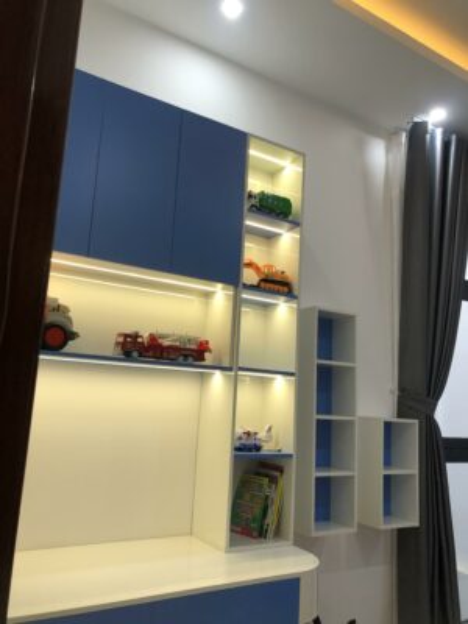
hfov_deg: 49.7
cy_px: 312
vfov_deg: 63.4
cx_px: 234
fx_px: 505
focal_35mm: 28
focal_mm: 4
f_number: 1.8
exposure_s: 1/50
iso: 32
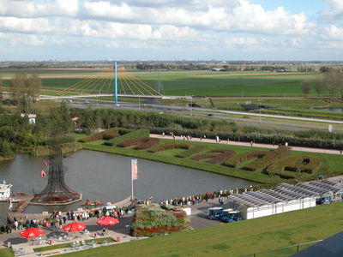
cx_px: 172
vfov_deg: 27.5
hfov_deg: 36.2
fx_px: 525
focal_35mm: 53
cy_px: 128
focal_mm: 13.7
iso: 100
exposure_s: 1/269
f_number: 6.2
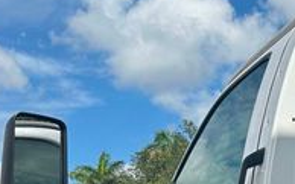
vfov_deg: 14.8
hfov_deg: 21.0
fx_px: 675
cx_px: 441
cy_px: 245
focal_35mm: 84
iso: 80
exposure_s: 1/5000
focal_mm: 6.86
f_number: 1.78
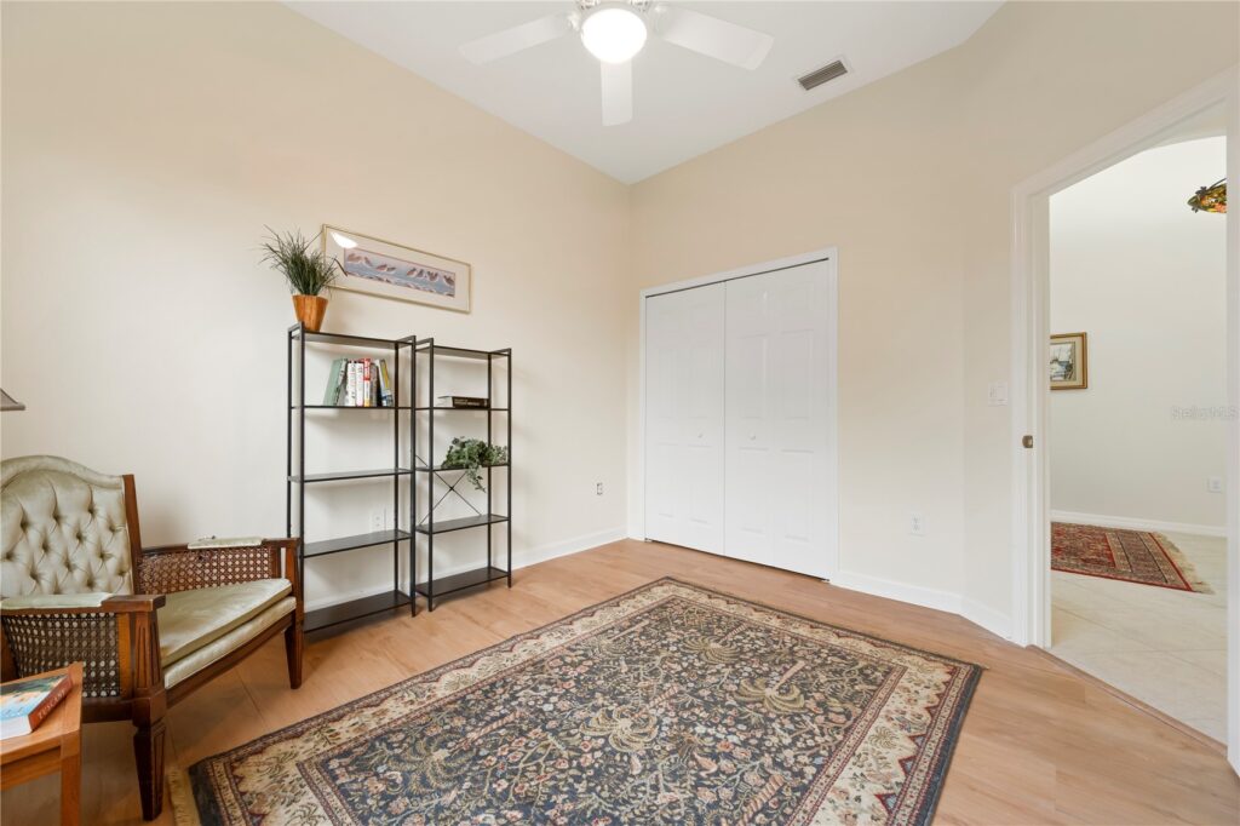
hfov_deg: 104.3
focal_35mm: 14
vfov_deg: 81.2
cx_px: 620
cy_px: 413
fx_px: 482
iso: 320
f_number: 8
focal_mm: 14
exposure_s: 1/3
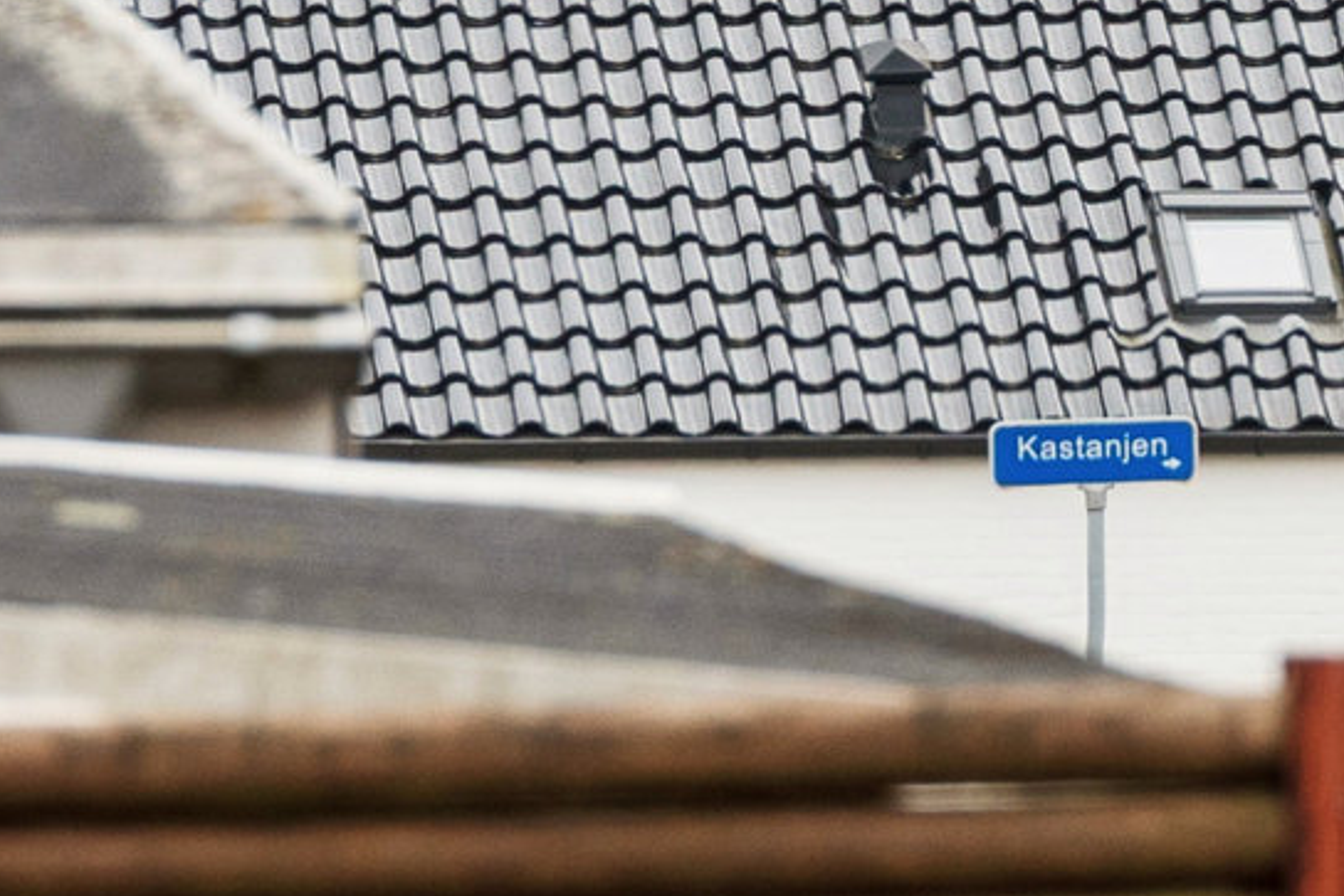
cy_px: -1419
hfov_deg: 1.9
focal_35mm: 1102
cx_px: 2500
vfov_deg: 1.2
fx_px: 41150
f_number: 8
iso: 400
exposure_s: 1/250
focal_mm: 200
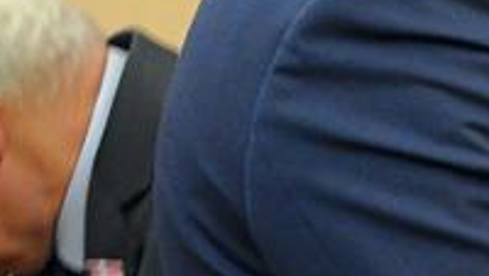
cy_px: 70
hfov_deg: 8.7
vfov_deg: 5.2
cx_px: 1022
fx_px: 3027
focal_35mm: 233
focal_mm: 35
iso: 2500
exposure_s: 1/80
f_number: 5.6
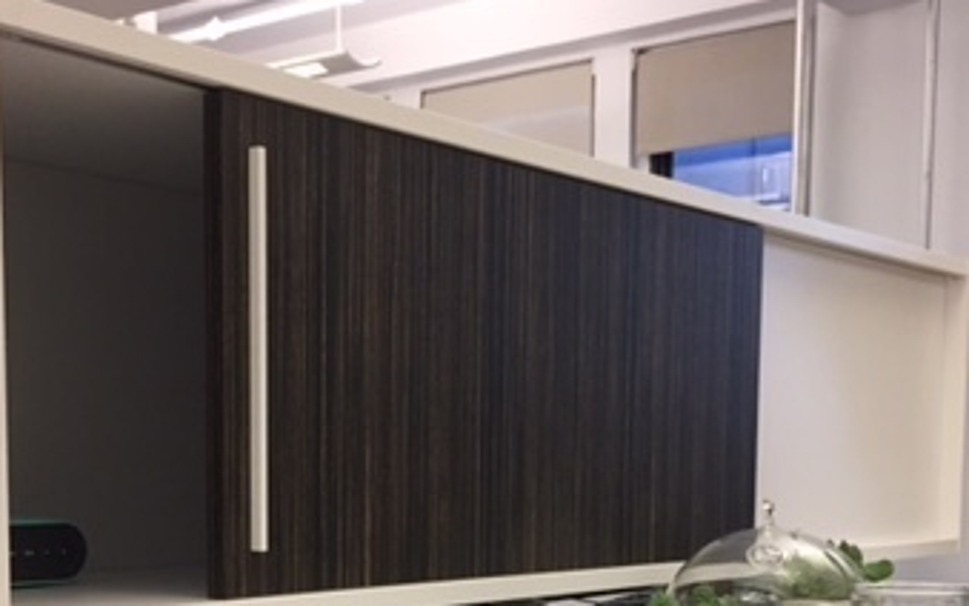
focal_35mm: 58
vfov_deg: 21.6
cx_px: 466
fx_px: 1532
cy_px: 609
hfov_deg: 35.1
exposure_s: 1/30
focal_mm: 4.15
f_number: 2.2
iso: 125
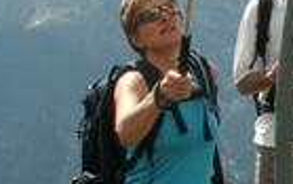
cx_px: 272
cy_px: 89
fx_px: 1366
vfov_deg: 7.7
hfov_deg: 12.1
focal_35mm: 171
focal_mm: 5.86
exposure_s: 1/125
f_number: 8
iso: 50
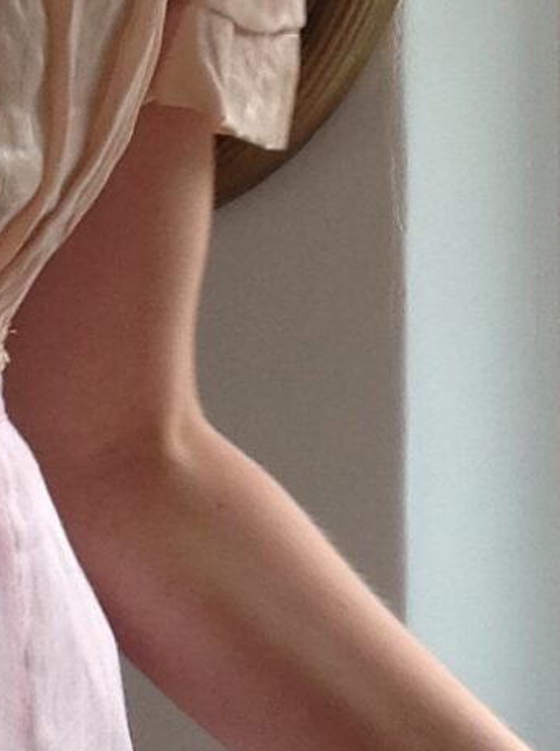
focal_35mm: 196
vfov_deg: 10.1
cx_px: 2
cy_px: 66
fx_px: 4242
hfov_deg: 7.5
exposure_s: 1/120
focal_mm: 4.28
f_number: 2.4
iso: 50
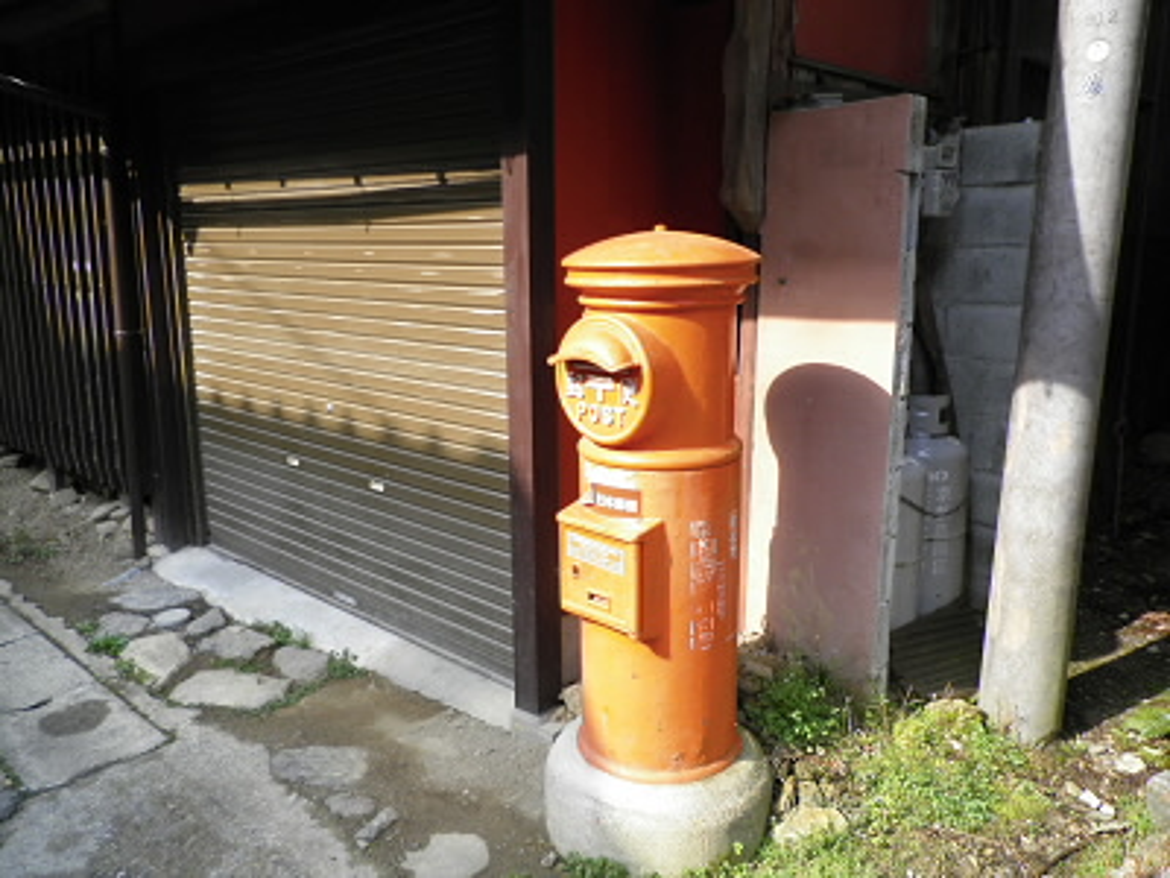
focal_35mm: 27
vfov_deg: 51.4
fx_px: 913
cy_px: 439
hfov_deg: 65.3
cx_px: 585
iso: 100
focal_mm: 4.9
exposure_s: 1/320
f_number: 3.2
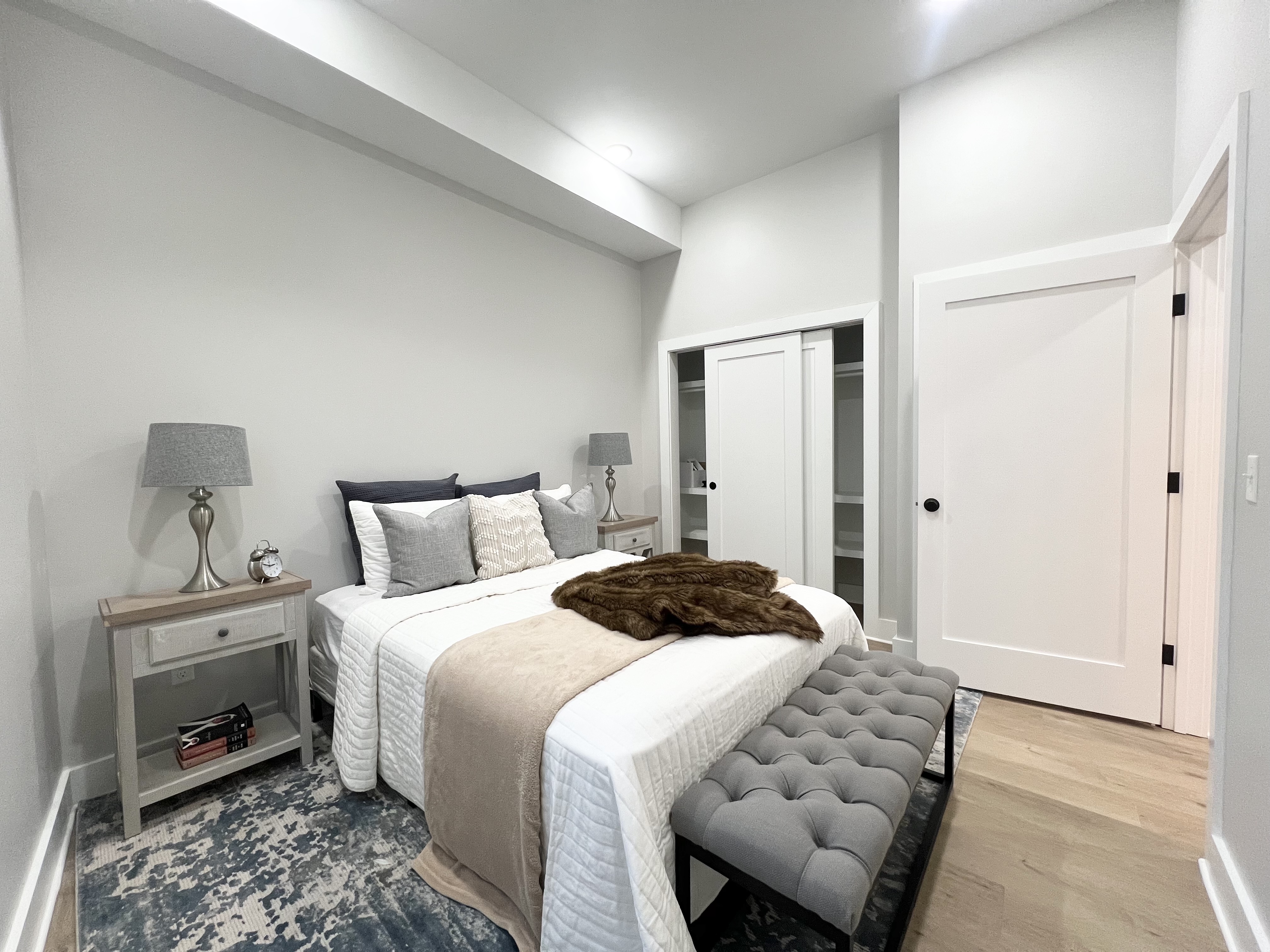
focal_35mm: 13
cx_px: 635
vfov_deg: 89.9
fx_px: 477
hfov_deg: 106.2
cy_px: 476
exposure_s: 1/120
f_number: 1.8
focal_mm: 1.57
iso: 250
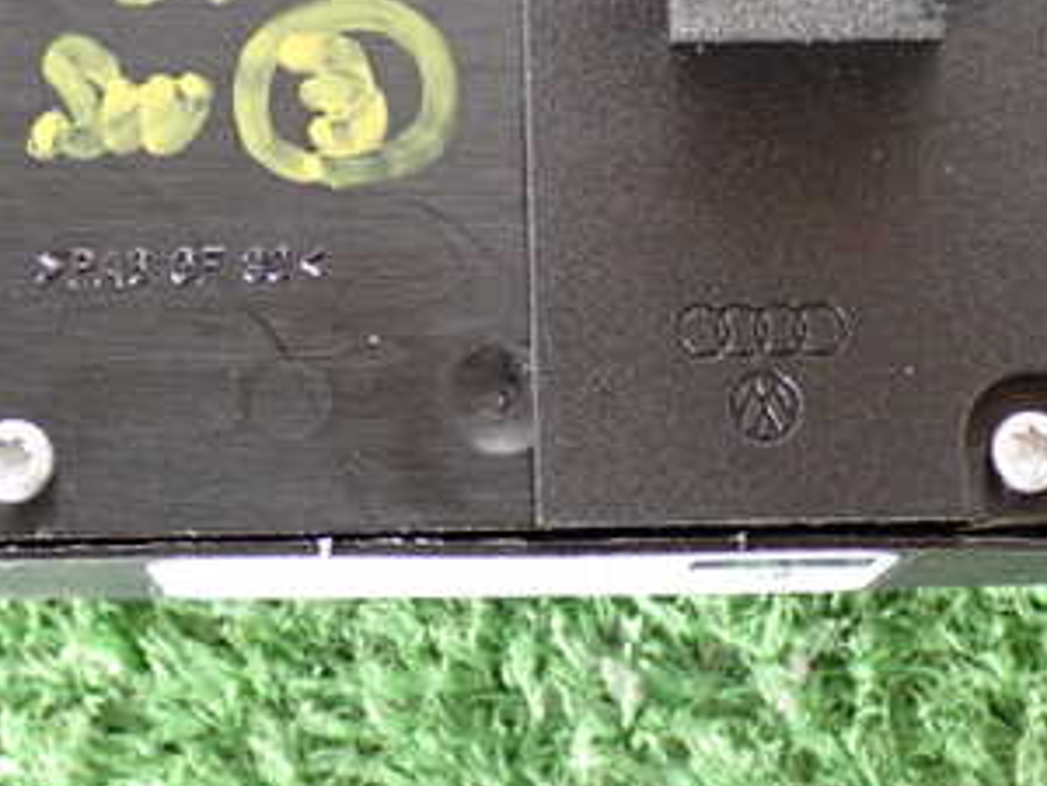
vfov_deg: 15.6
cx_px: 541
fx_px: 2843
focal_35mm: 94
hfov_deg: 20.9
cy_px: 171
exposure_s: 1/50
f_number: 3.1
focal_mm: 8.4
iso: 800
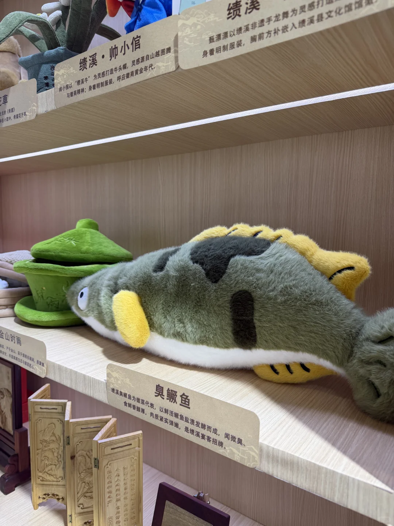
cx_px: 197
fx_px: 364
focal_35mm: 24
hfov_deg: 56.8
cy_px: 263
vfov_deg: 71.6
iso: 80
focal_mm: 6.76
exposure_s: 1/121
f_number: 1.78
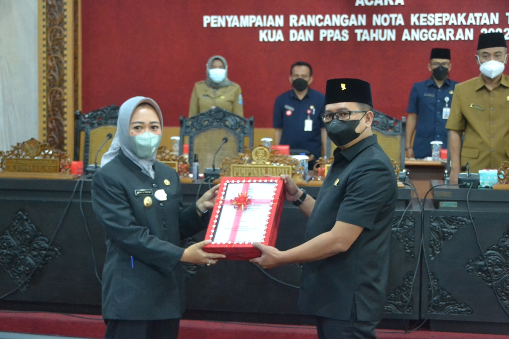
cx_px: 254
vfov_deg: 23.8
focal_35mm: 57
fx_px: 806
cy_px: 170
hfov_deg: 35.1
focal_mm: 38
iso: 3200
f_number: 4.2
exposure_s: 1/13
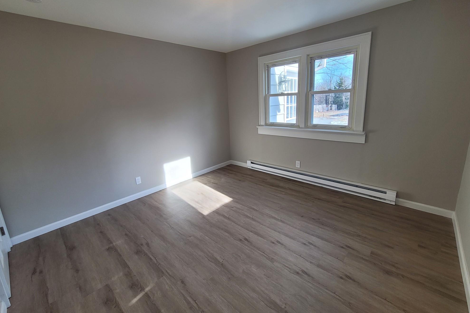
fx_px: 183
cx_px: 232
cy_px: 143
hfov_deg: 104.2
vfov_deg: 81.0
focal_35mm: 14
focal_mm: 2.2
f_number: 2.2
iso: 100
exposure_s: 1/120
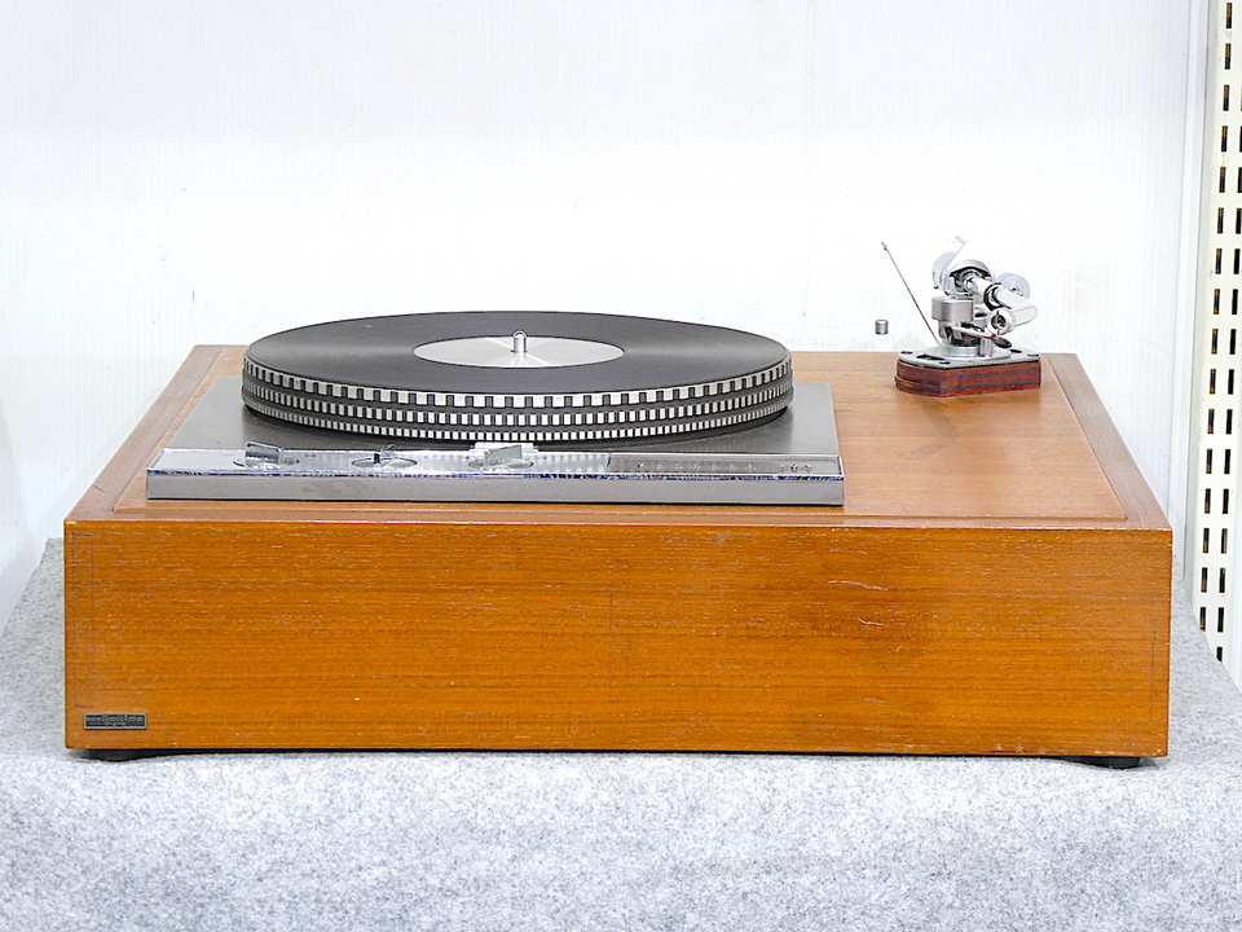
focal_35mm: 115
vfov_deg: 12.9
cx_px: 621
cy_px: 466
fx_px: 4126
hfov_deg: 17.1
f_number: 5.1
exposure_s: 1/6
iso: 200
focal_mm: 20.6
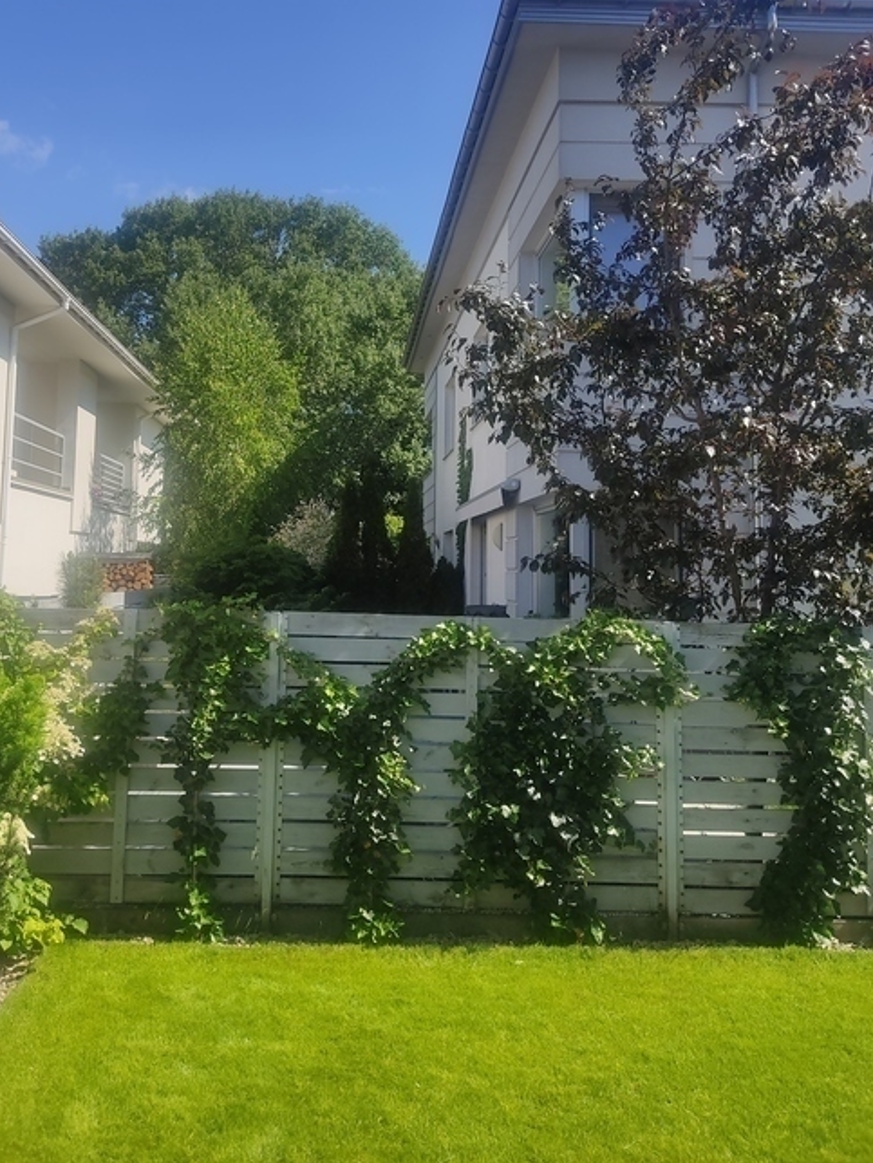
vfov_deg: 57.9
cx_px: 360
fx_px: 1042
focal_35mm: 31
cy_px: 471
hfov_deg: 45.3
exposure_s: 1/1517
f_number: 1.79
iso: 100
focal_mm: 4.74
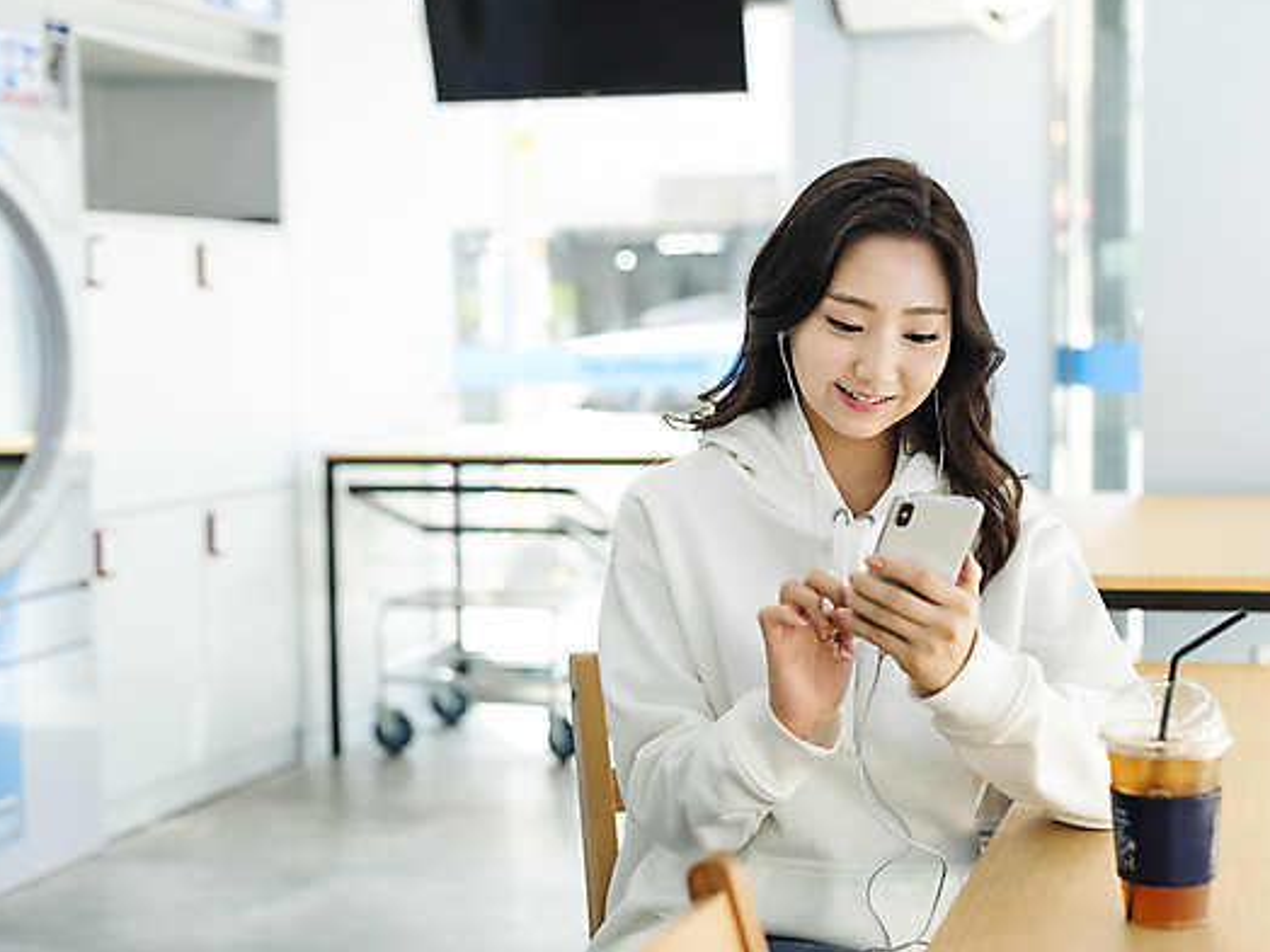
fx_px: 2018
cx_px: 706
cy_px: 470
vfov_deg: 26.6
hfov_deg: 34.9
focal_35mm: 55
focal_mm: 50
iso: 500
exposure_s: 1/400
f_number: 2.8
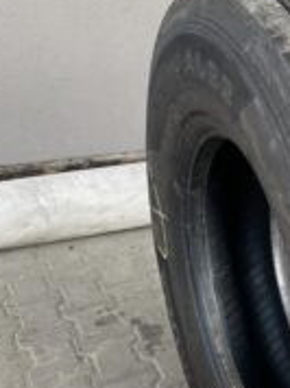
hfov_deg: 21.5
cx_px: 349
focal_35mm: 63
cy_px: 284
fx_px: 705
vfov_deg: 30.3
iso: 64
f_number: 1.8
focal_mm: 4.25
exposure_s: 1/121
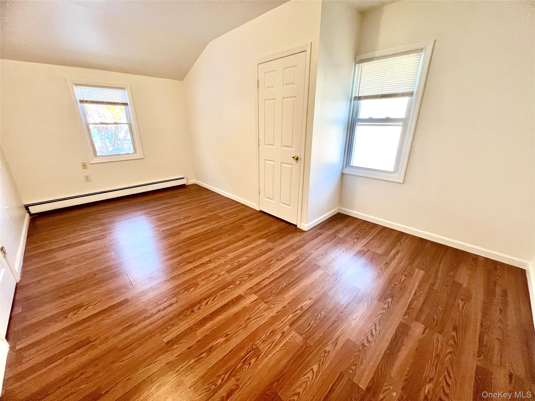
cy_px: 200
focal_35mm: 13
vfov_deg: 89.9
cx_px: 268
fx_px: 201
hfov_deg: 106.2
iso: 250
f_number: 1.8
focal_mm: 1.57
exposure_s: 1/60
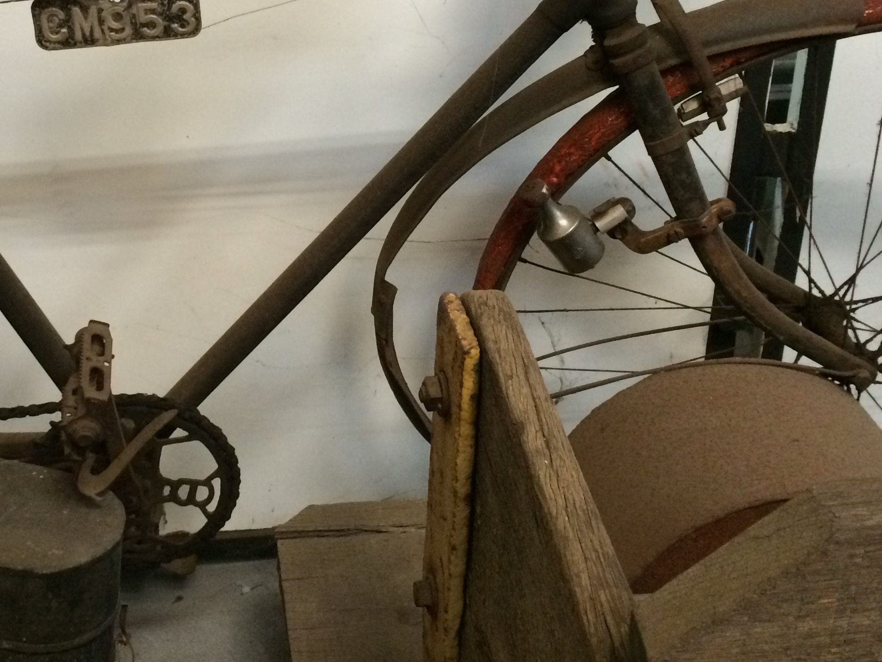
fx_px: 1376
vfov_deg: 26.9
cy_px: 227
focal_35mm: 54
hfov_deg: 35.0
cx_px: 253
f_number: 2.2
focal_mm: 4.15
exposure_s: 1/33
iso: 320
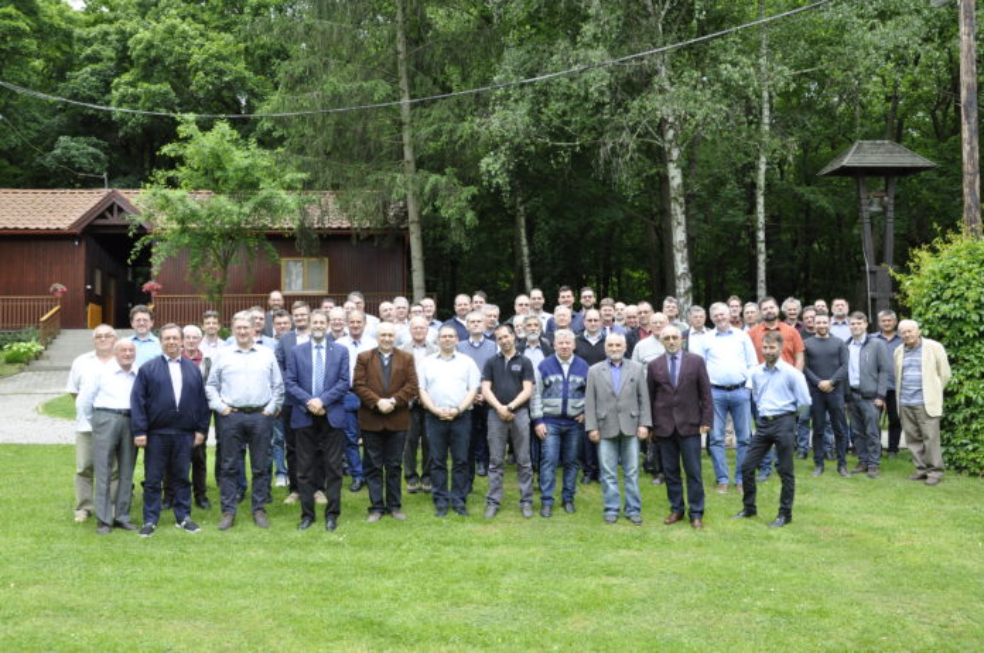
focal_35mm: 33
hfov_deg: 57.3
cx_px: 492
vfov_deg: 39.9
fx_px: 901
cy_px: 326
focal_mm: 22
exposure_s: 1/80
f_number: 9
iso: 200
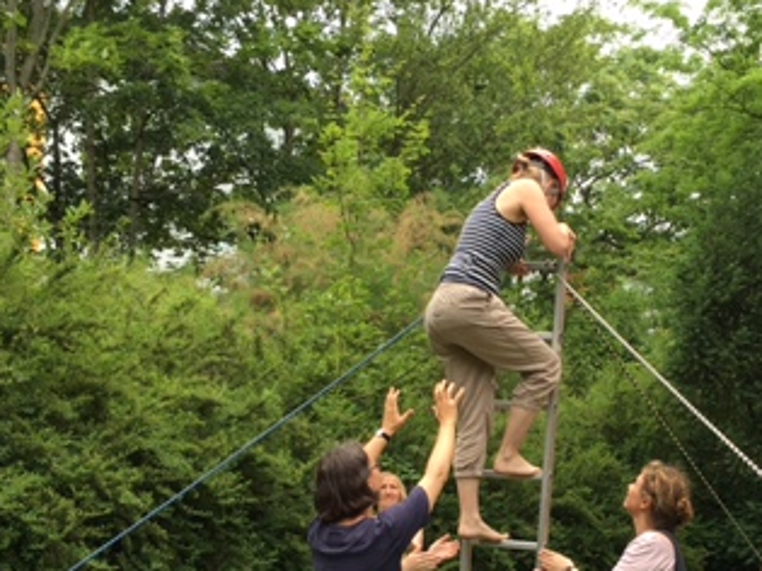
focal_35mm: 59
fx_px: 1298
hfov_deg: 32.4
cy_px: 496
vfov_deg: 24.2
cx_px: 520
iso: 32
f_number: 2.2
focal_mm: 4.15
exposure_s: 1/50
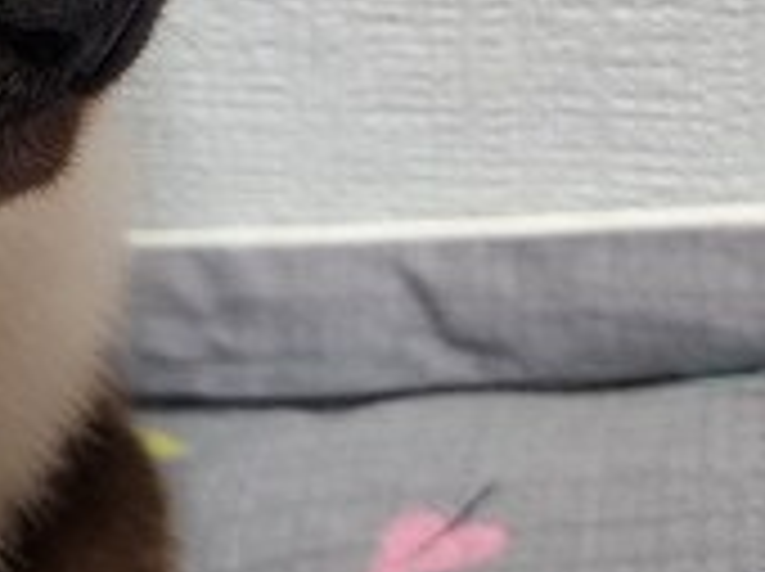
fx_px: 2692
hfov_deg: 15.0
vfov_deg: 11.8
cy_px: -142
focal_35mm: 122
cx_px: -364
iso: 800
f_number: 1.8
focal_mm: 6.4
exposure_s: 1/120
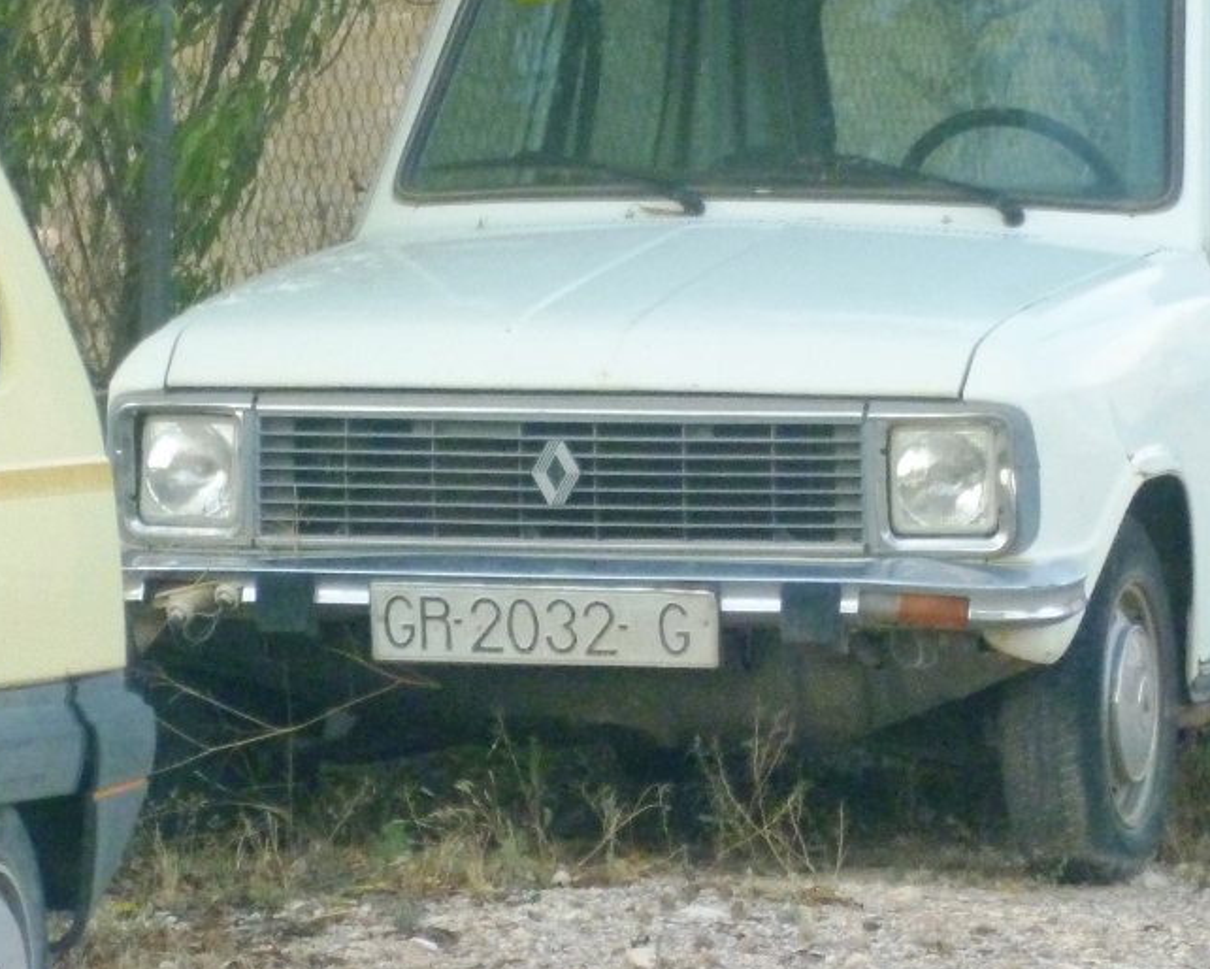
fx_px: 11714
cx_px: 820
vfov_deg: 4.7
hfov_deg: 5.9
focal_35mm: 327
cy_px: 300
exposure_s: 1/100
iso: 400
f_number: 5.8
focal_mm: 37.4
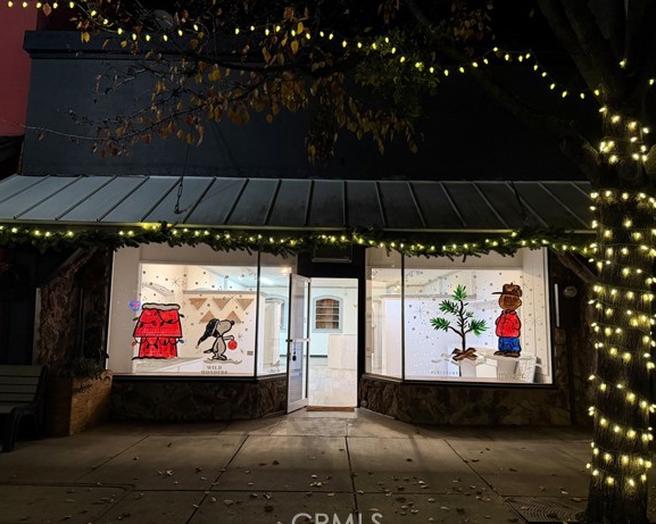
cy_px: 267
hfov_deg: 66.0
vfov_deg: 54.9
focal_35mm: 26
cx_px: 339
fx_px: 505
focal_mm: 6.76
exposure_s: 1/60
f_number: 1.78
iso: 500
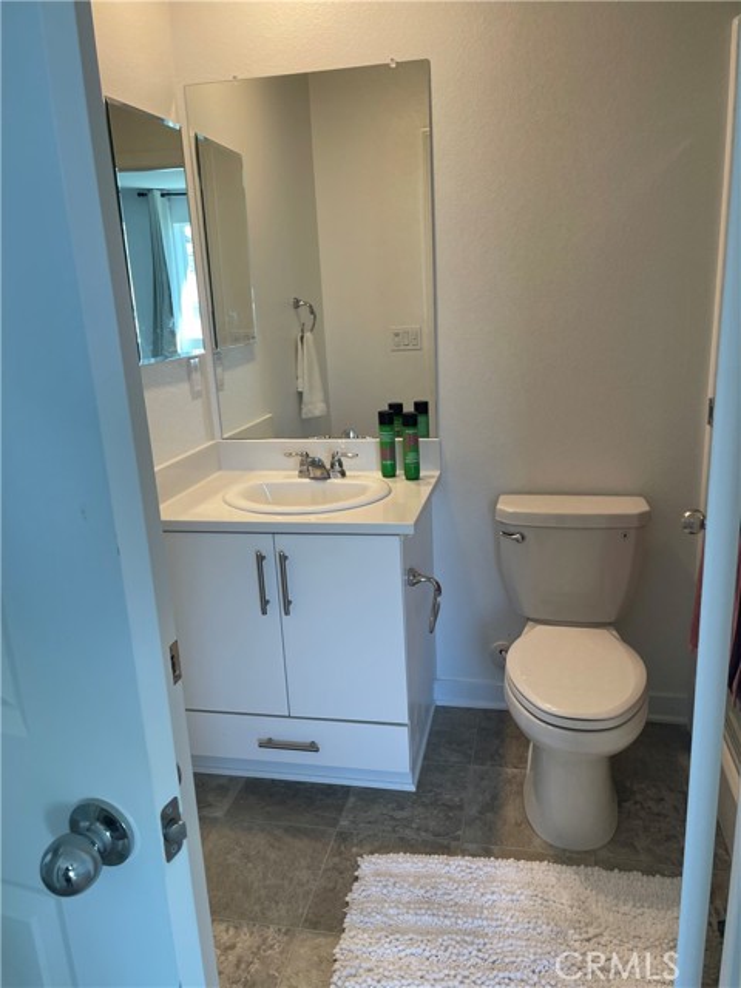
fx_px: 742
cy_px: 494
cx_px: 370
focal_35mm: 26
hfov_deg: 53.1
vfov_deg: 67.3
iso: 80
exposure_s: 1/120
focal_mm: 4.2
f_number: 1.6
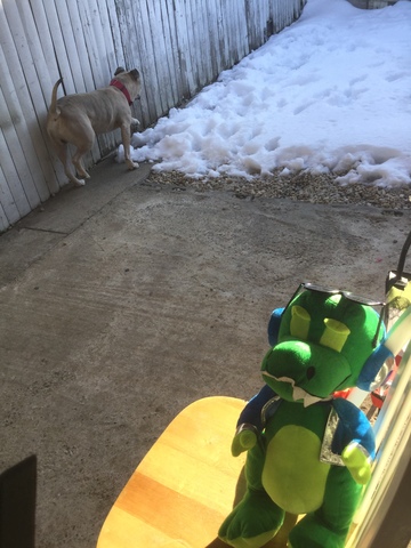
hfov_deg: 45.4
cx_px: 206
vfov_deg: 58.4
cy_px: 274
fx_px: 491
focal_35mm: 31
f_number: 2.4
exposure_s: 1/254
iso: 25
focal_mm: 3.3
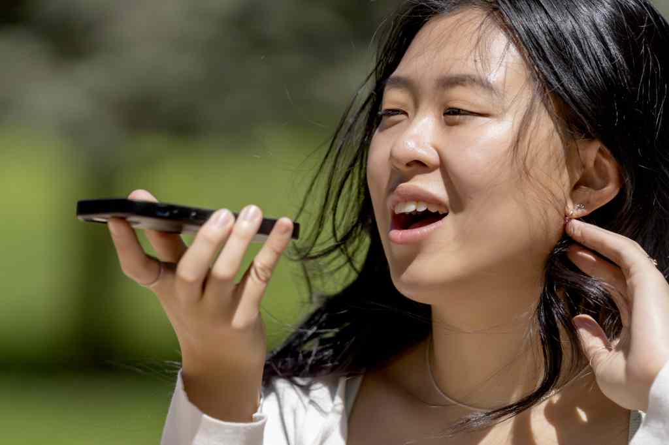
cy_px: 222
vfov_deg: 6.9
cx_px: 334
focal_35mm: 200
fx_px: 3715
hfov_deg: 10.3
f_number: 2.8
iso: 100
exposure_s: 1/4000
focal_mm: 200
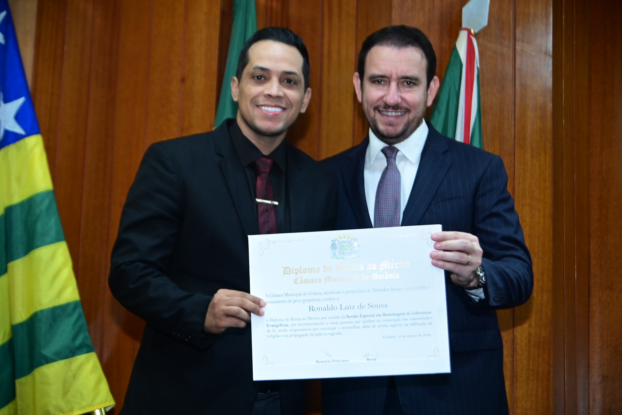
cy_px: 208
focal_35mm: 70
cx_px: 311
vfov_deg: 19.5
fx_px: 1209
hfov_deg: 28.8
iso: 3200
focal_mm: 70
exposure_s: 1/125
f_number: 6.3
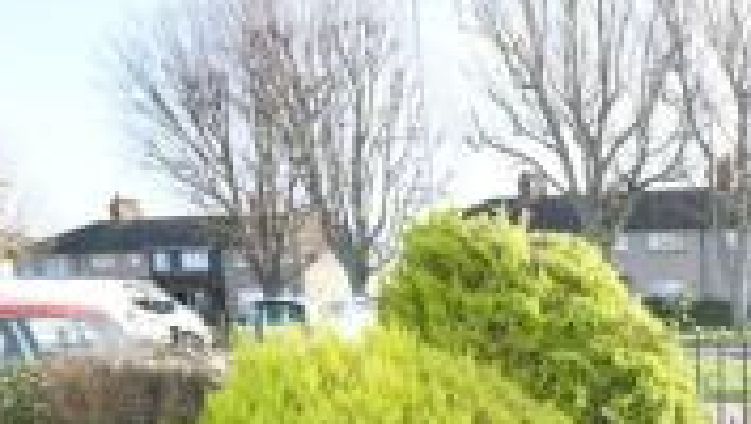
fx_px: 897
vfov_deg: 24.9
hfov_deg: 37.9
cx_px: 823
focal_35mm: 45
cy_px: 456
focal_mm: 16
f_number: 5.6
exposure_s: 1/400
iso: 500
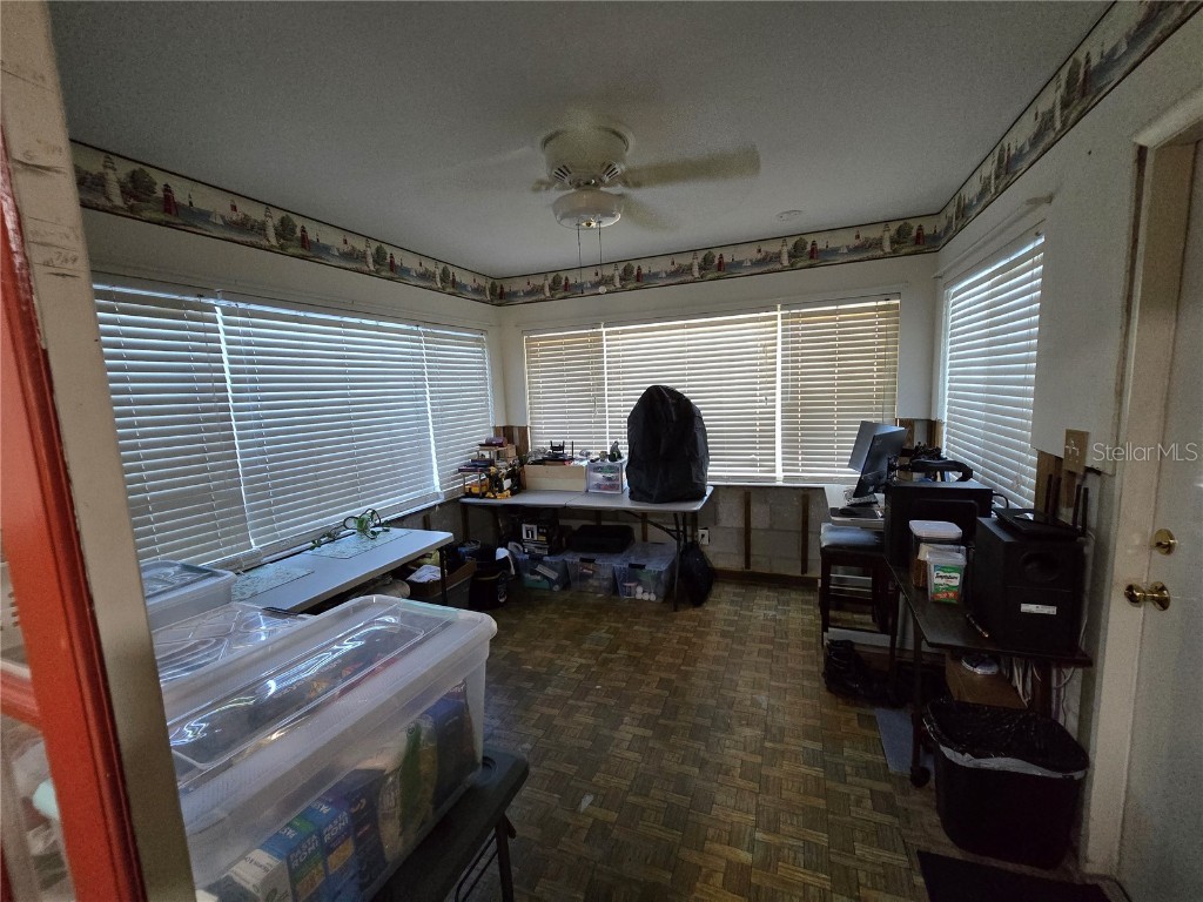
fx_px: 452
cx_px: 602
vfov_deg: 89.9
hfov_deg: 106.2
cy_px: 451
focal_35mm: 13
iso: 1000
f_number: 2.2
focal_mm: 2.2
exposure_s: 1/60
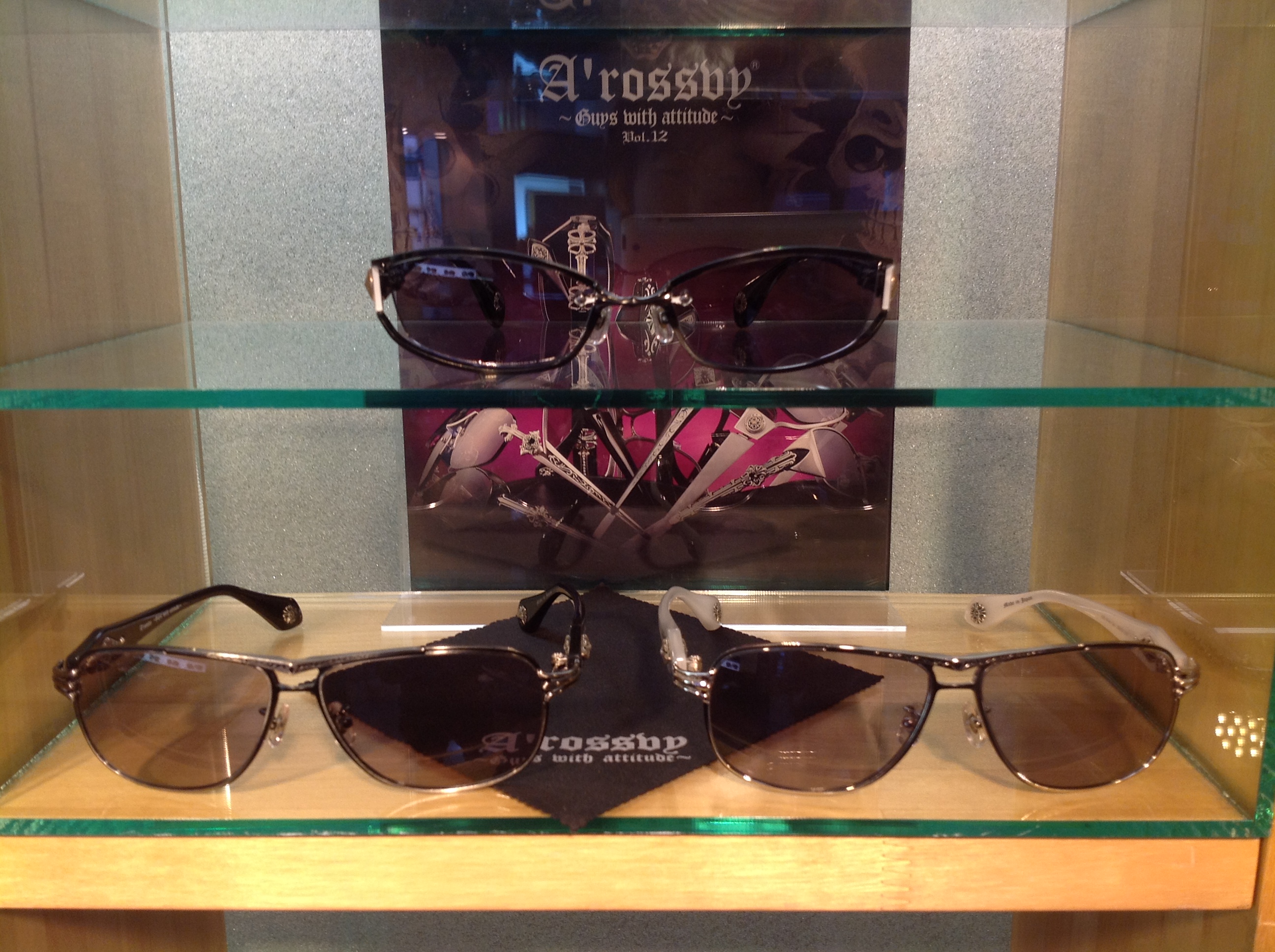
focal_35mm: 35
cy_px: 476
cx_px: 638
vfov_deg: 40.6
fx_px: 1287
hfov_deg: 52.7
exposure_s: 1/20
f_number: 2.4
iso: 80
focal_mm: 4.28
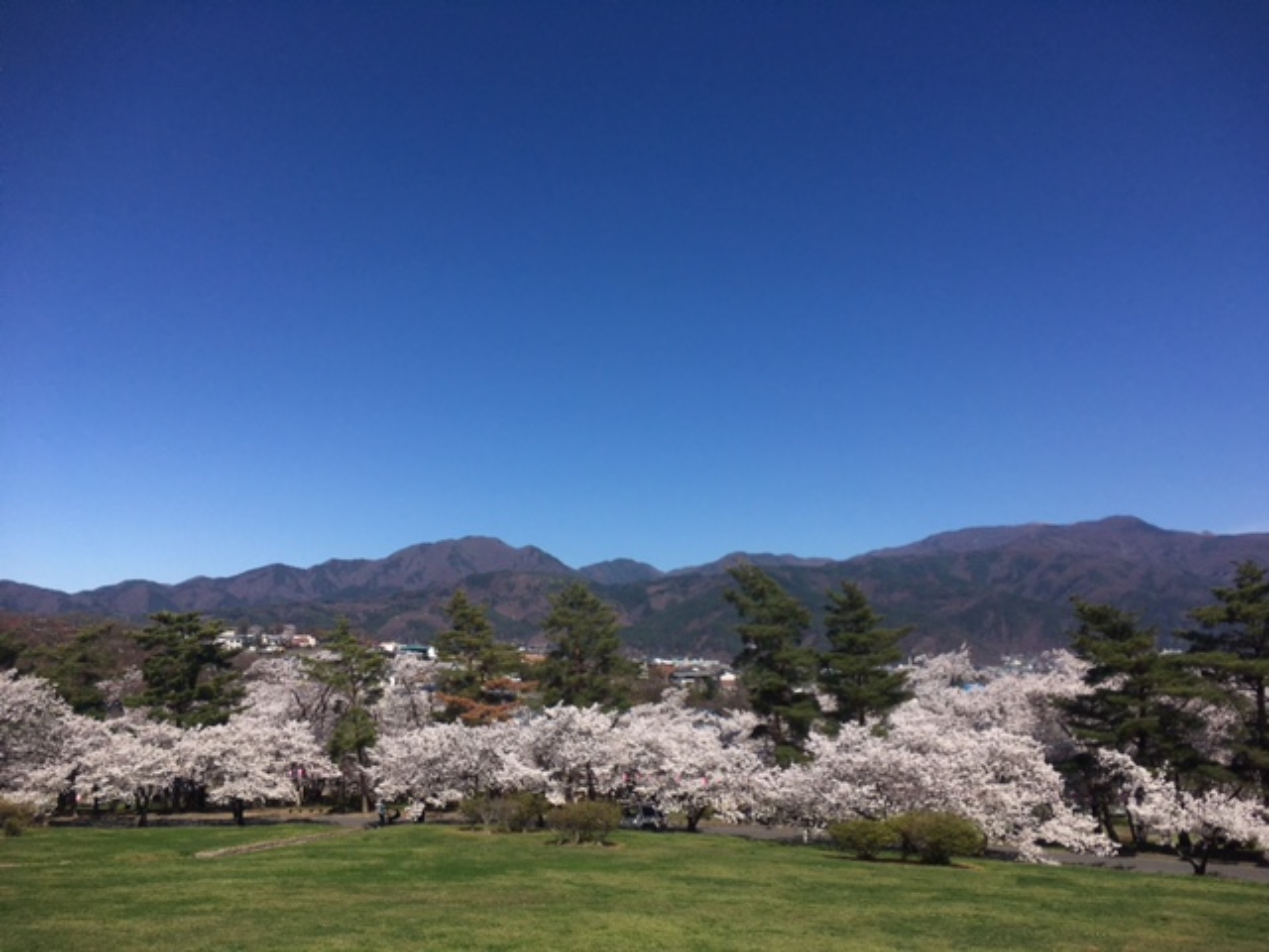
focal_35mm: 29
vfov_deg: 48.2
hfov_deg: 61.7
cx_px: 634
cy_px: 476
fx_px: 1063
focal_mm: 4.15
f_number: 2.2
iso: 25
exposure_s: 1/5495
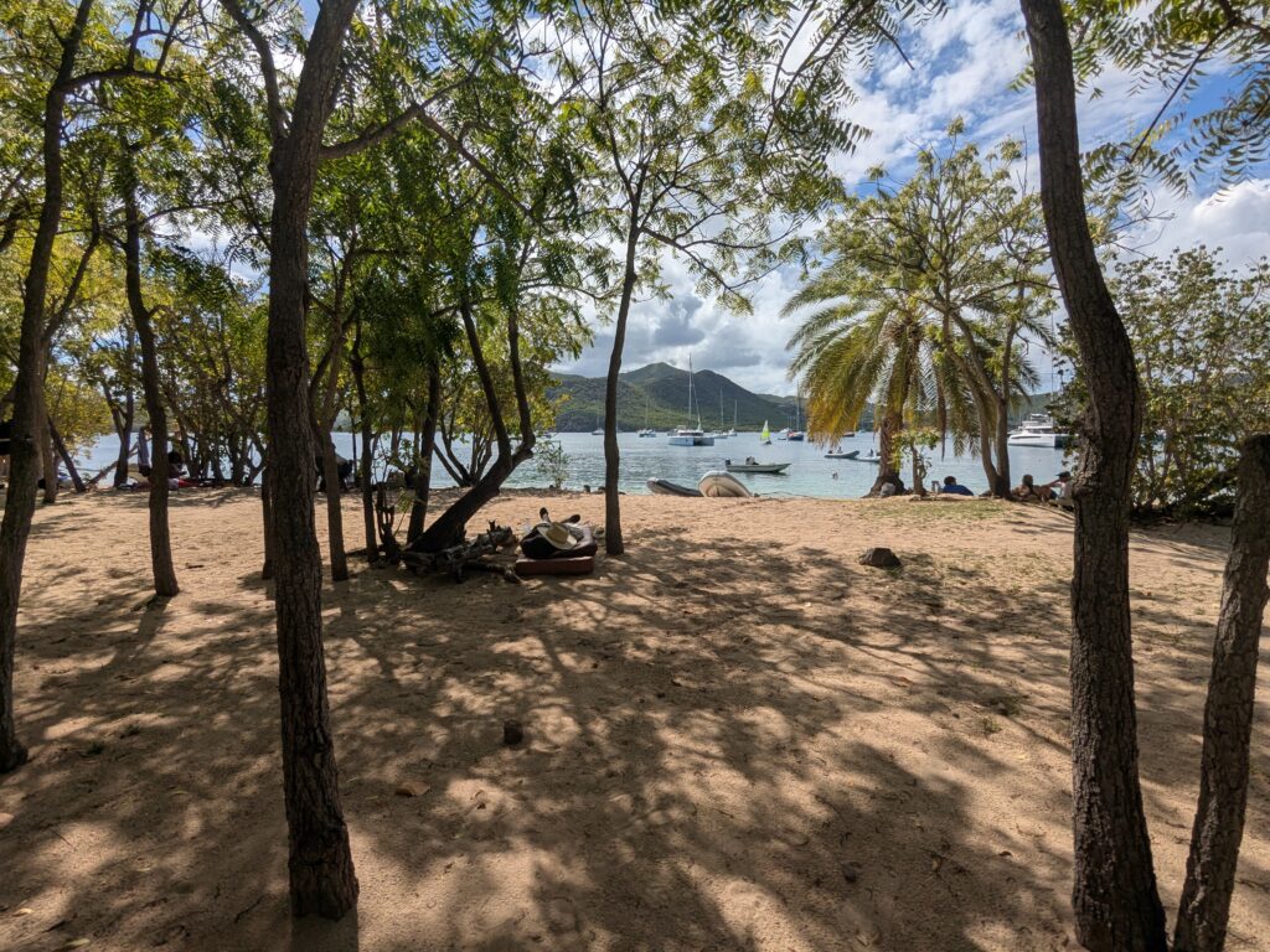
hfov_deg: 94.5
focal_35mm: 16
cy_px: 476
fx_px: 587
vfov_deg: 78.1
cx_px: 635
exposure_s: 1/3205
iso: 44
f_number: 2.2
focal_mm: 2.35
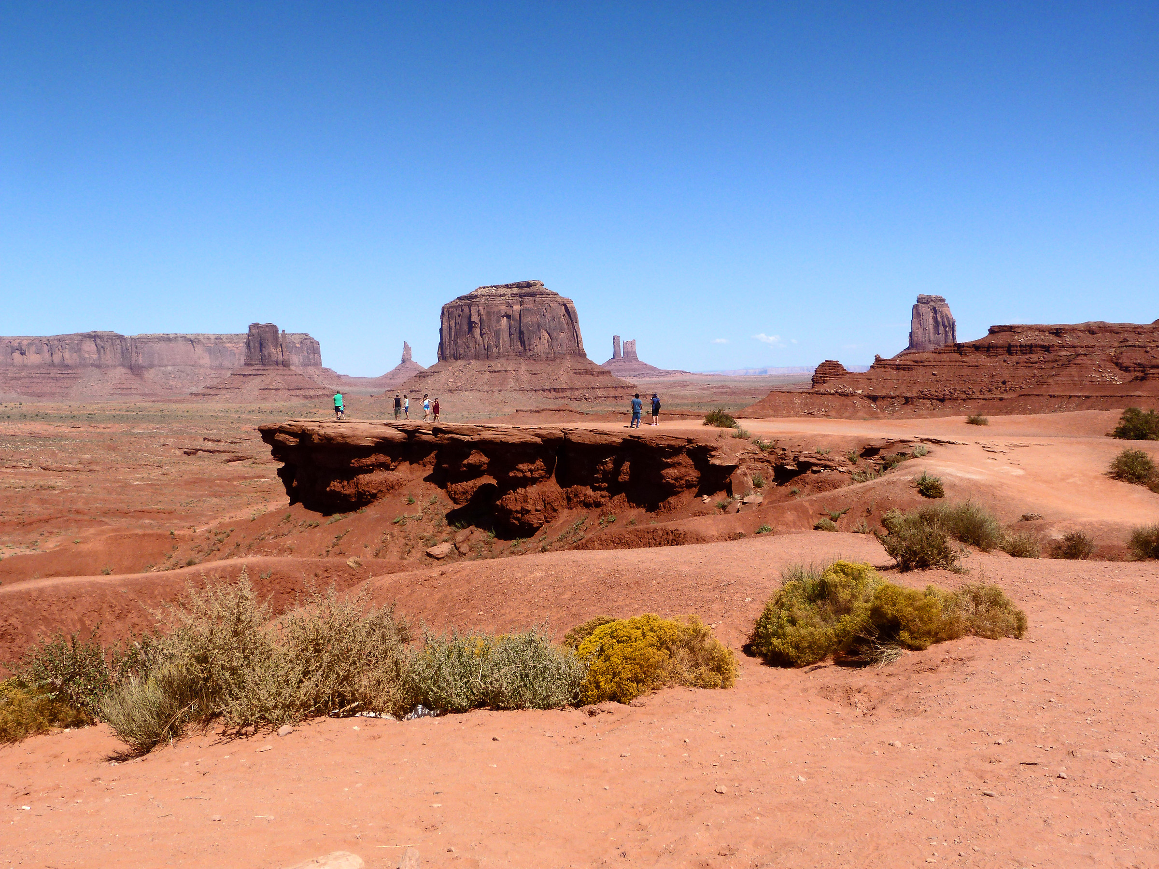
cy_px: 434
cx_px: 580
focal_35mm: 32
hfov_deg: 56.8
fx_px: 1071
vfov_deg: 44.2
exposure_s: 1/640
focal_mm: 5.8
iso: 80
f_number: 5.6
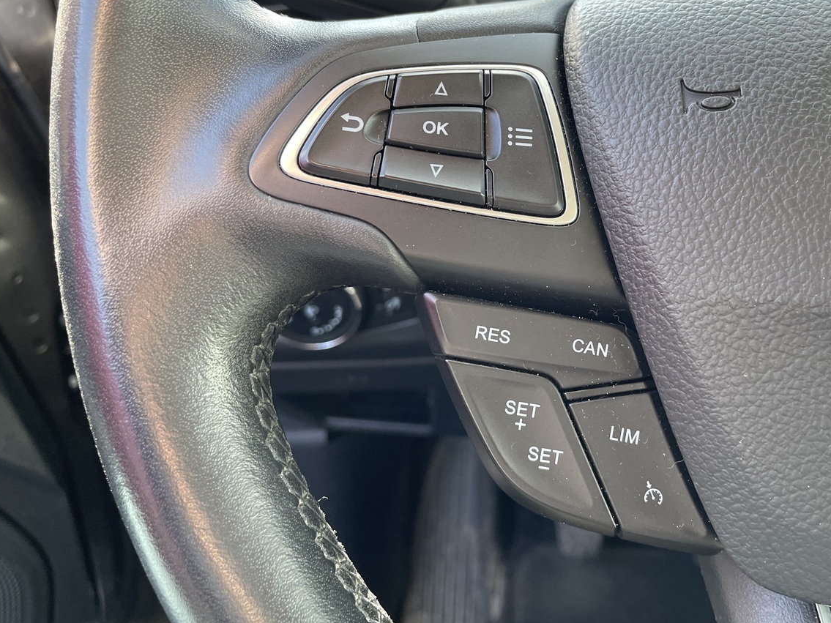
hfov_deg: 54.8
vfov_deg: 42.7
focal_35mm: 33
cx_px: 517
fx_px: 792
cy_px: 247
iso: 125
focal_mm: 4.2
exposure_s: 1/121
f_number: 1.6
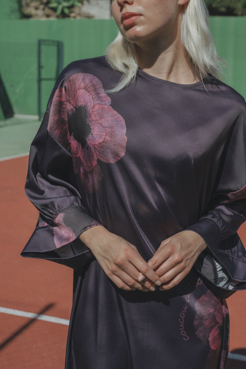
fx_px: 646
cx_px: 120
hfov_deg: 21.6
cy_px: 185
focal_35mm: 63
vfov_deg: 31.9
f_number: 8
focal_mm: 61
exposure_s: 1/1000
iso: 125
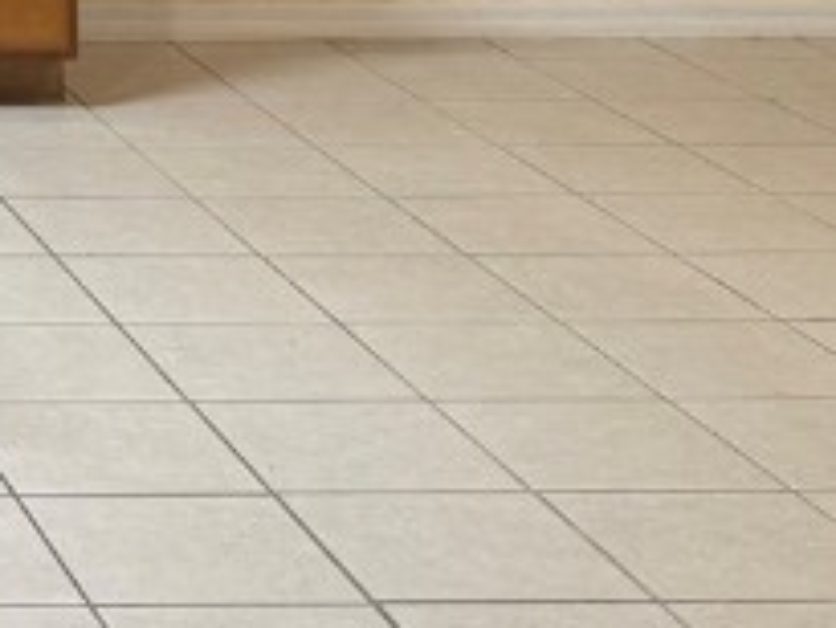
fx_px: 2900
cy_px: -579
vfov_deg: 11.3
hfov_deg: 13.9
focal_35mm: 120
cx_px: -824
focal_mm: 6.76
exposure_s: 1/60
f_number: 1.78
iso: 100
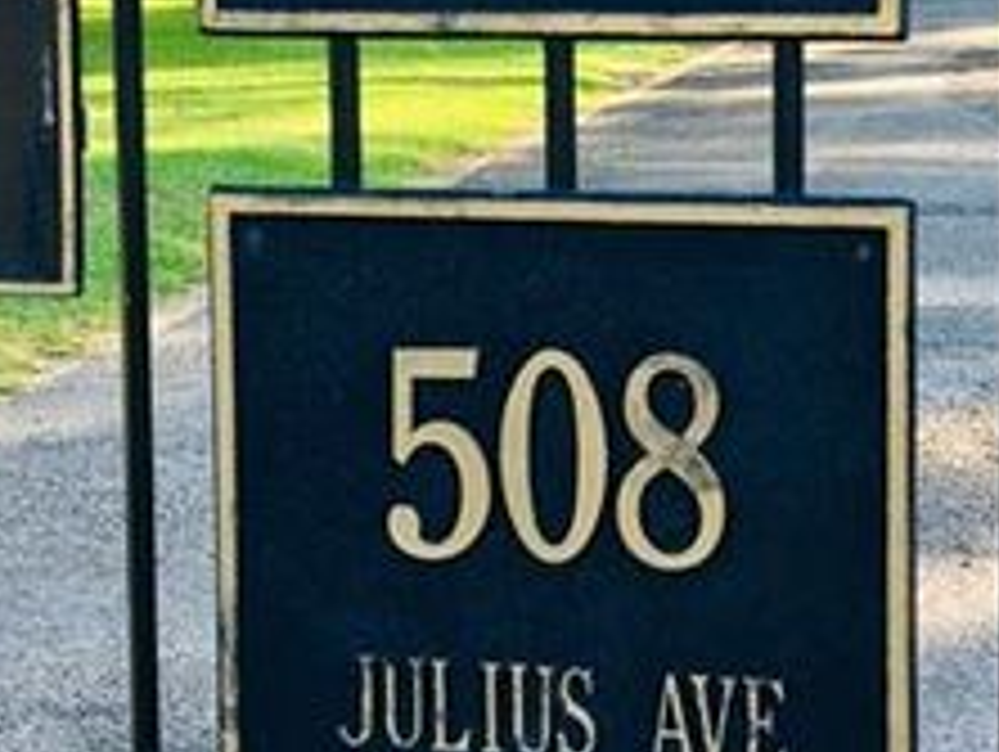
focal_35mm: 87
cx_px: 752
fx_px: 2513
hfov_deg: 22.3
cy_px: 106
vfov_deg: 16.8
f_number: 2.2
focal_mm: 4.15
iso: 25
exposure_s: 1/173
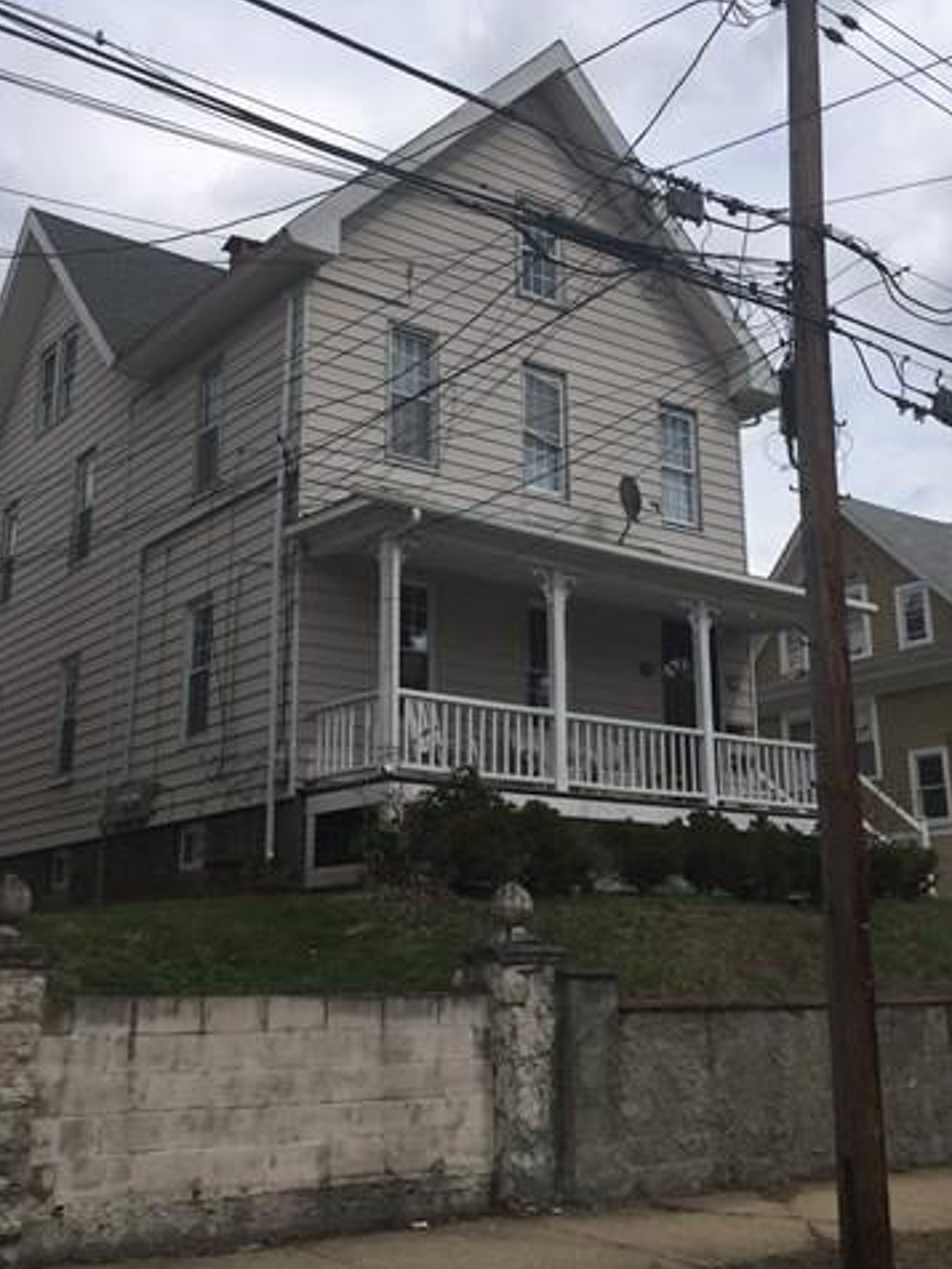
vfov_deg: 47.8
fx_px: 1430
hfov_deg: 36.8
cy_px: 576
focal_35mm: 39
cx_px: 491
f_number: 2.2
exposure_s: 1/3049
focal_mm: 4.15
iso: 32
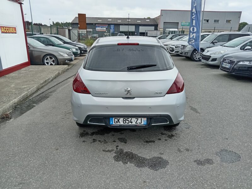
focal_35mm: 25
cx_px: 126
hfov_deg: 69.4
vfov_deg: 54.9
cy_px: 94
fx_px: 182
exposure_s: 1/192
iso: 100
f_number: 1.8
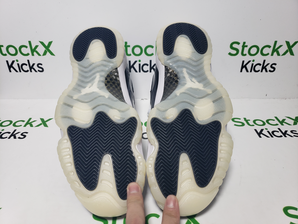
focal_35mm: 26
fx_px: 224
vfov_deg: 53.1
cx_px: 149
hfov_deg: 67.3
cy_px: 112
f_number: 1.5
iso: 50
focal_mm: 4.3
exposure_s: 1/450
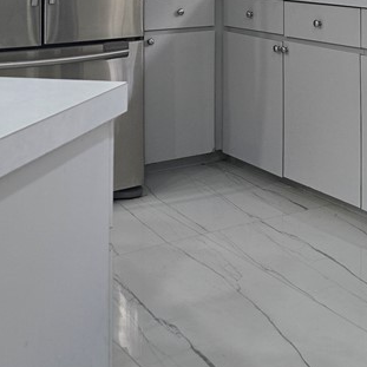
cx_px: 281
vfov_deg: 23.6
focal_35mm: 67
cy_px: -70
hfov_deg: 25.4
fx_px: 804
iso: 160
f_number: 1.7
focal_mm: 6.3
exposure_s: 1/120
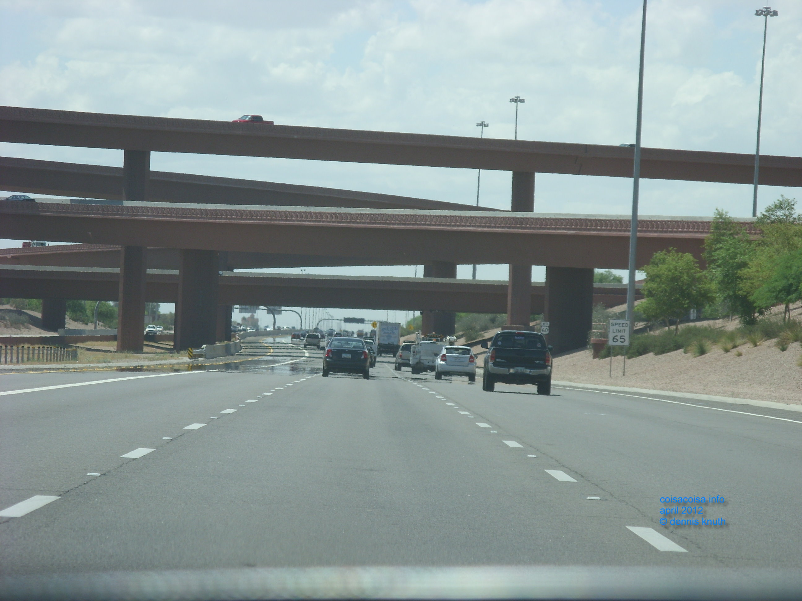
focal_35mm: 190
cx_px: 401
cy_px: 300
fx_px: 4402
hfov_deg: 10.4
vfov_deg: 7.8
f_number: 4.6
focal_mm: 31.5
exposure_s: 1/402
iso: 50
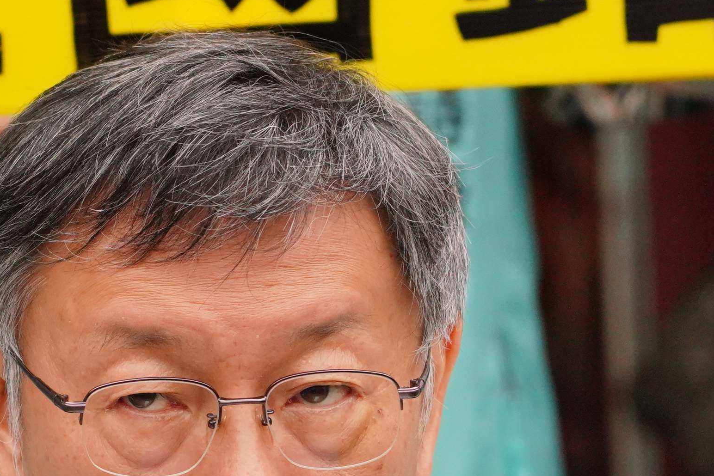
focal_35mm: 405
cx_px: 245
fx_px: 8033
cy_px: 552
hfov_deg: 5.1
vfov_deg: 3.4
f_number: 4
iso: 1600
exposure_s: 1/2000
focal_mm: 105
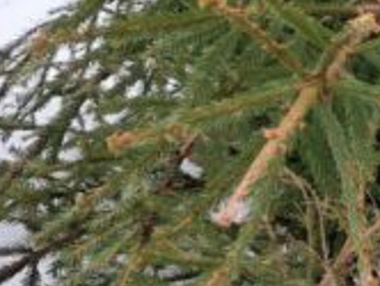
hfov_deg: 10.3
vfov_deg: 10.0
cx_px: 1071
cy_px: 87
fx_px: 1627
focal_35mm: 148
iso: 40
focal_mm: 5.23
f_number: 1.8
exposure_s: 1/100
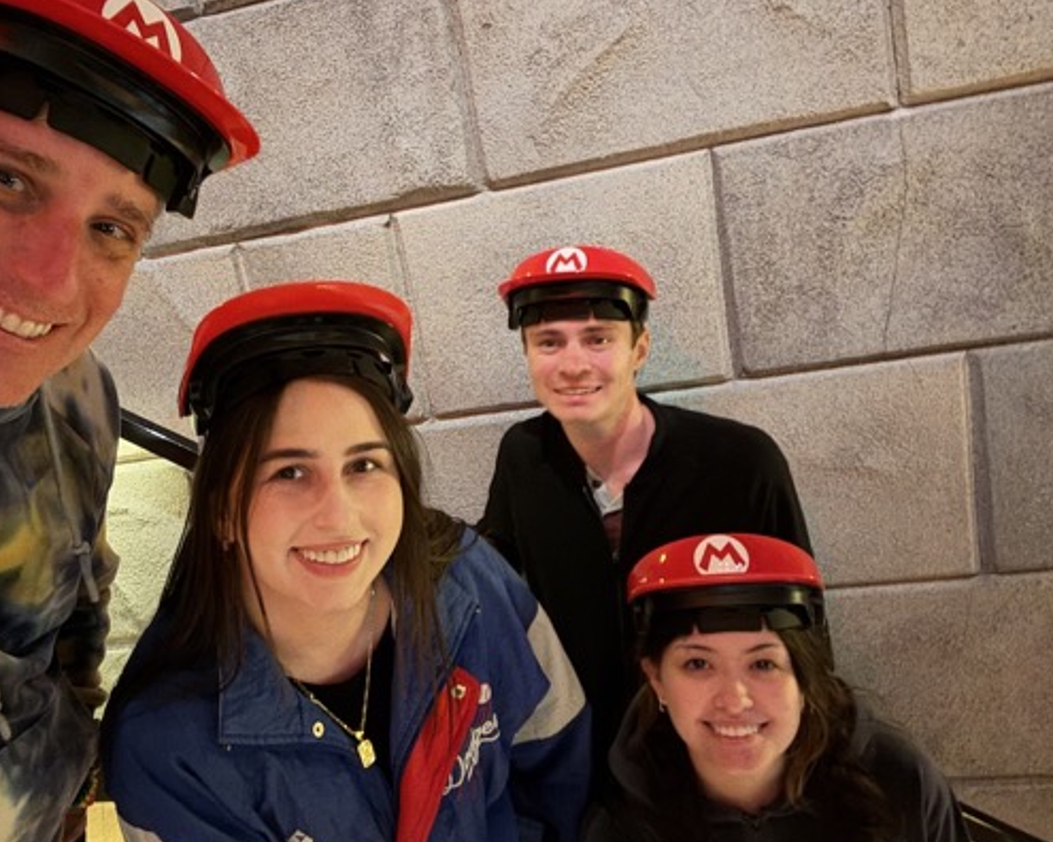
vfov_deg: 50.0
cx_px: 434
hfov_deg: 60.1
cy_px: 410
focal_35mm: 29
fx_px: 904
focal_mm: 2.69
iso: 640
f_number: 1.9
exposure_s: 1/8
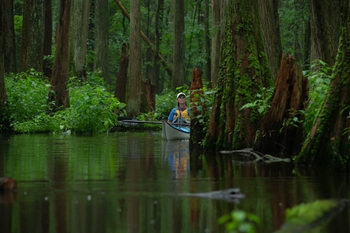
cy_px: 116
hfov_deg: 12.1
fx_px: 1652
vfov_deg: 8.1
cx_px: 175
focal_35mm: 170
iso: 400
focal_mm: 170
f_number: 6.3
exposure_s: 1/200
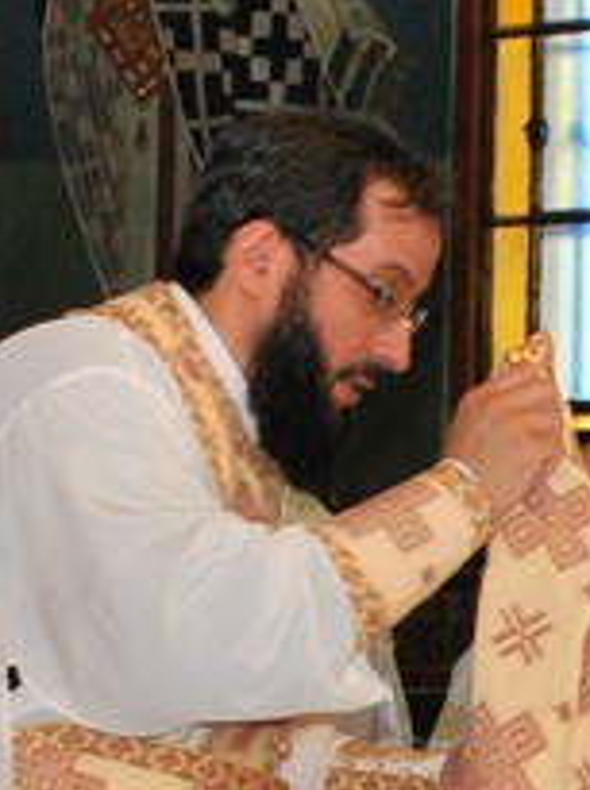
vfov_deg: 11.6
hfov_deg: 8.7
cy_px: 813
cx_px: 708
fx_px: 3830
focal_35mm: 168
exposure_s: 1/60
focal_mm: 28
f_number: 5
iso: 800
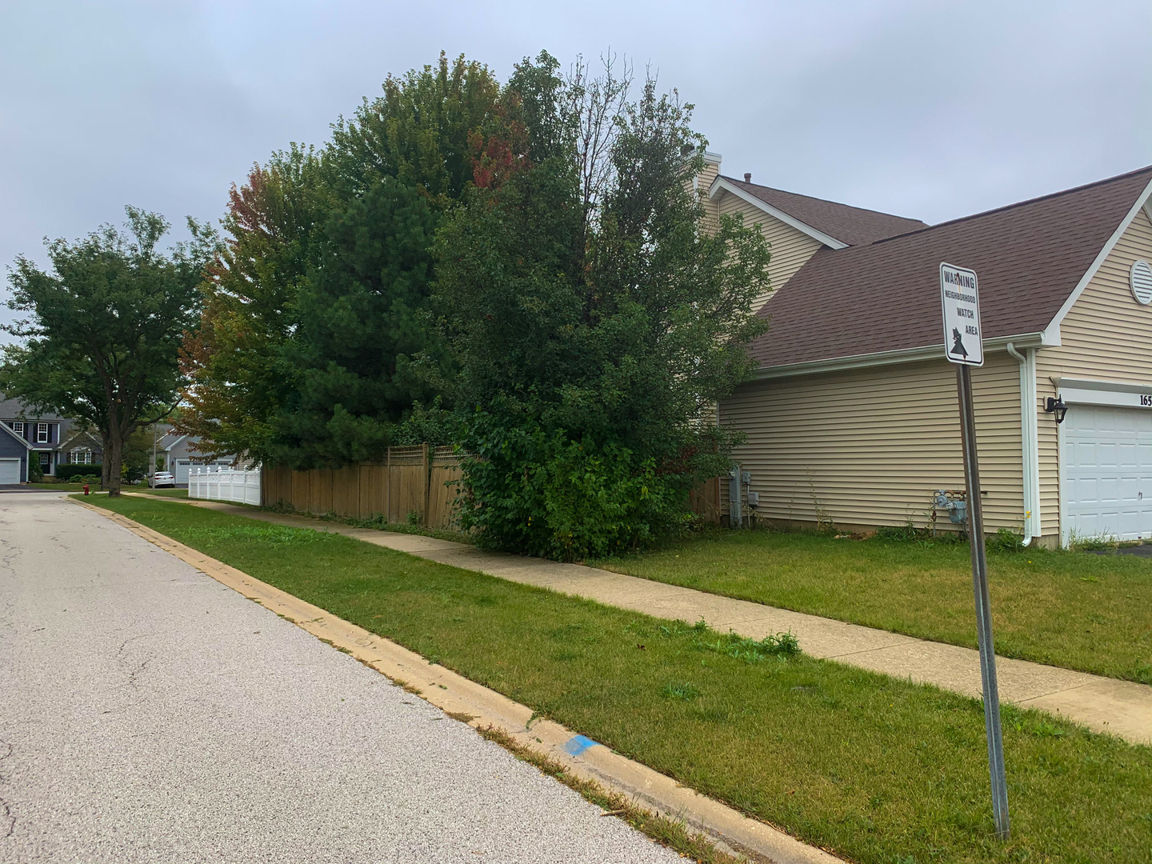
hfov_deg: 67.3
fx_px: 865
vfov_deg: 53.1
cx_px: 576
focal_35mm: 26
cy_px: 432
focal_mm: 4.25
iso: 25
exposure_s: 1/1111
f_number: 1.8
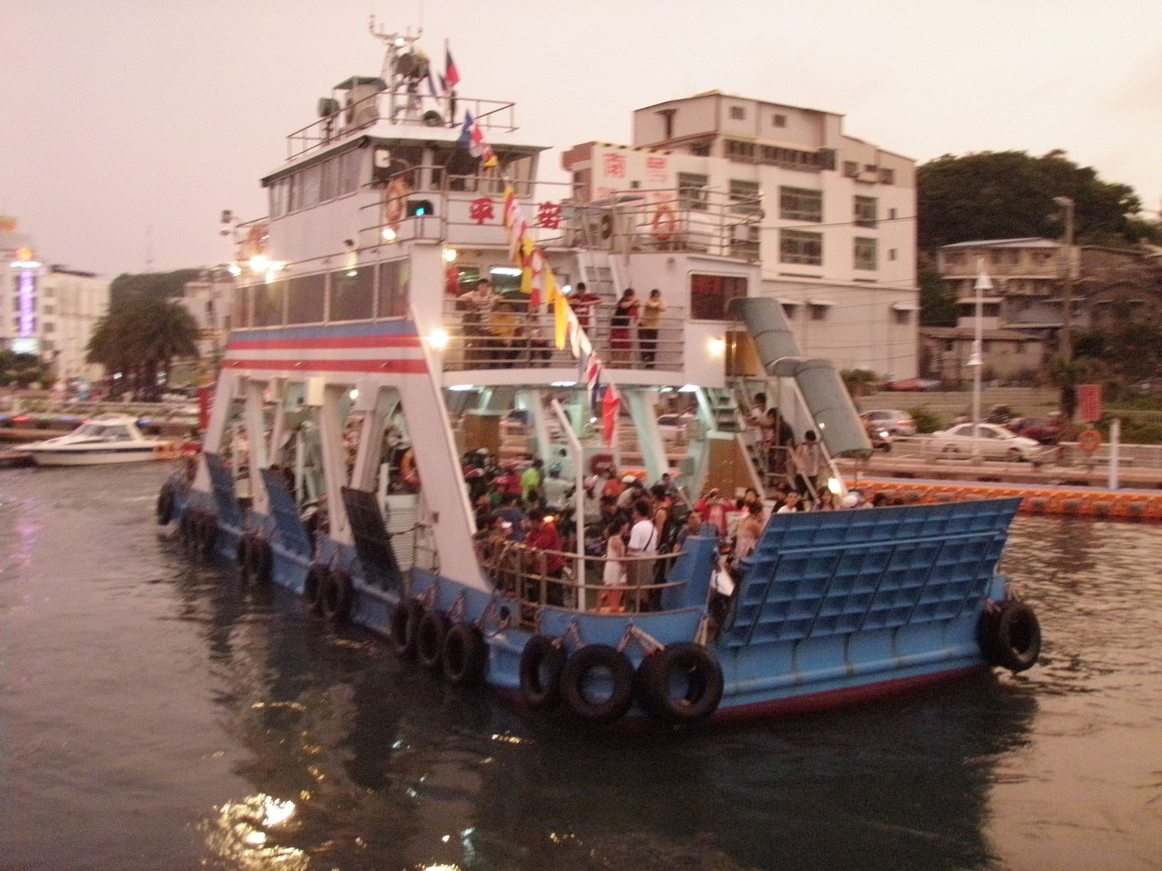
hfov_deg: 49.0
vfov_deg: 37.7
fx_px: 1276
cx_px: 581
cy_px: 436
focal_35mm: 38
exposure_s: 1/40
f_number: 3.5
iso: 800
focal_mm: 6.7
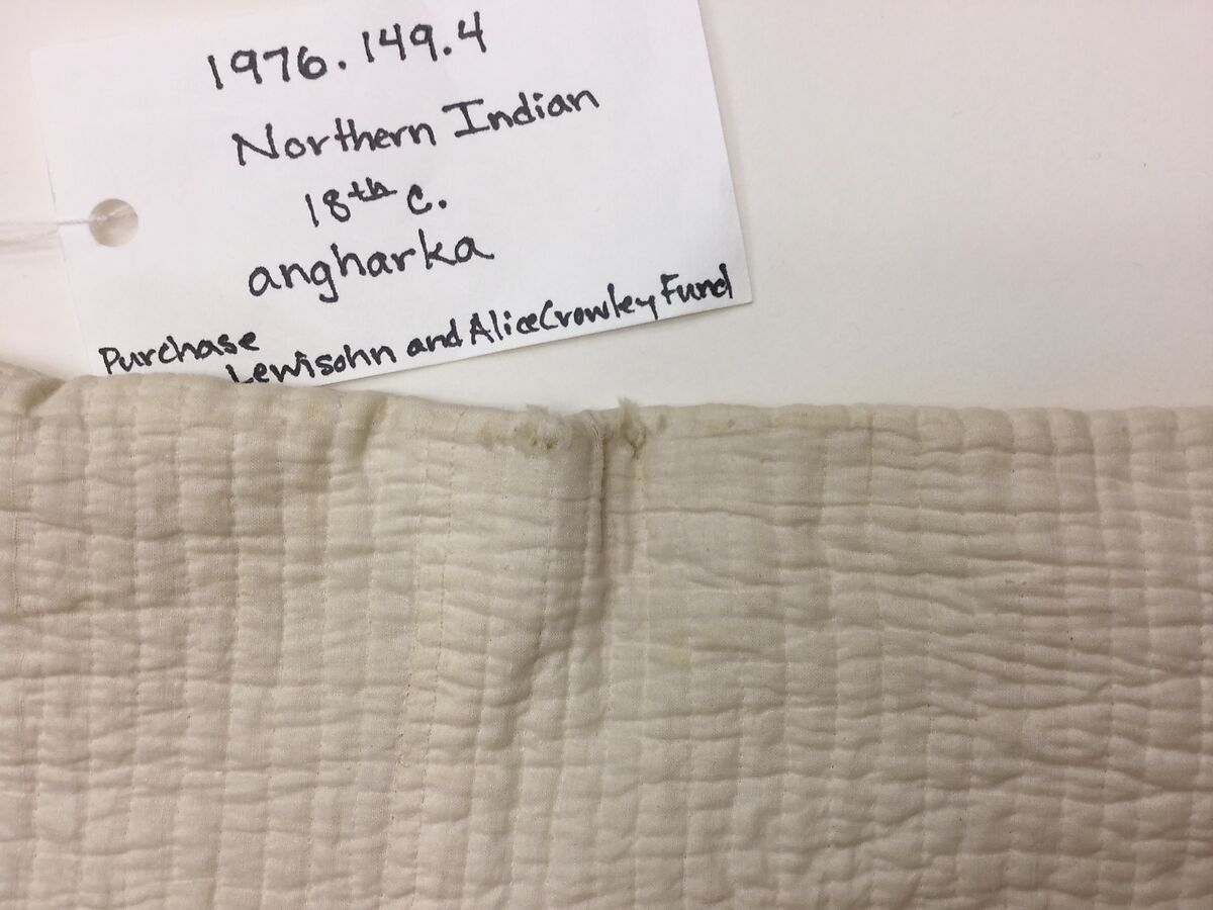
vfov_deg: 45.4
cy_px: 455
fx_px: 1086
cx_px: 606
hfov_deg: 58.4
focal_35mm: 31
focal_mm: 3.3
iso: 25
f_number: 2.4
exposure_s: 1/60
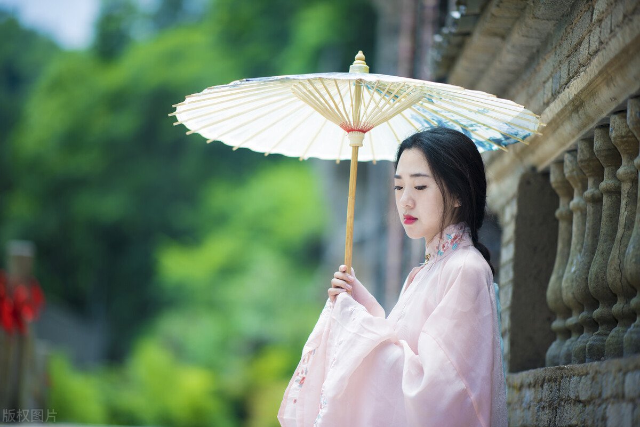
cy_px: 214
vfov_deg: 13.1
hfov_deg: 19.4
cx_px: 320
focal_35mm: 105
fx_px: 1867
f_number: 1.4
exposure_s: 1/2500
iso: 100
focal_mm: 105
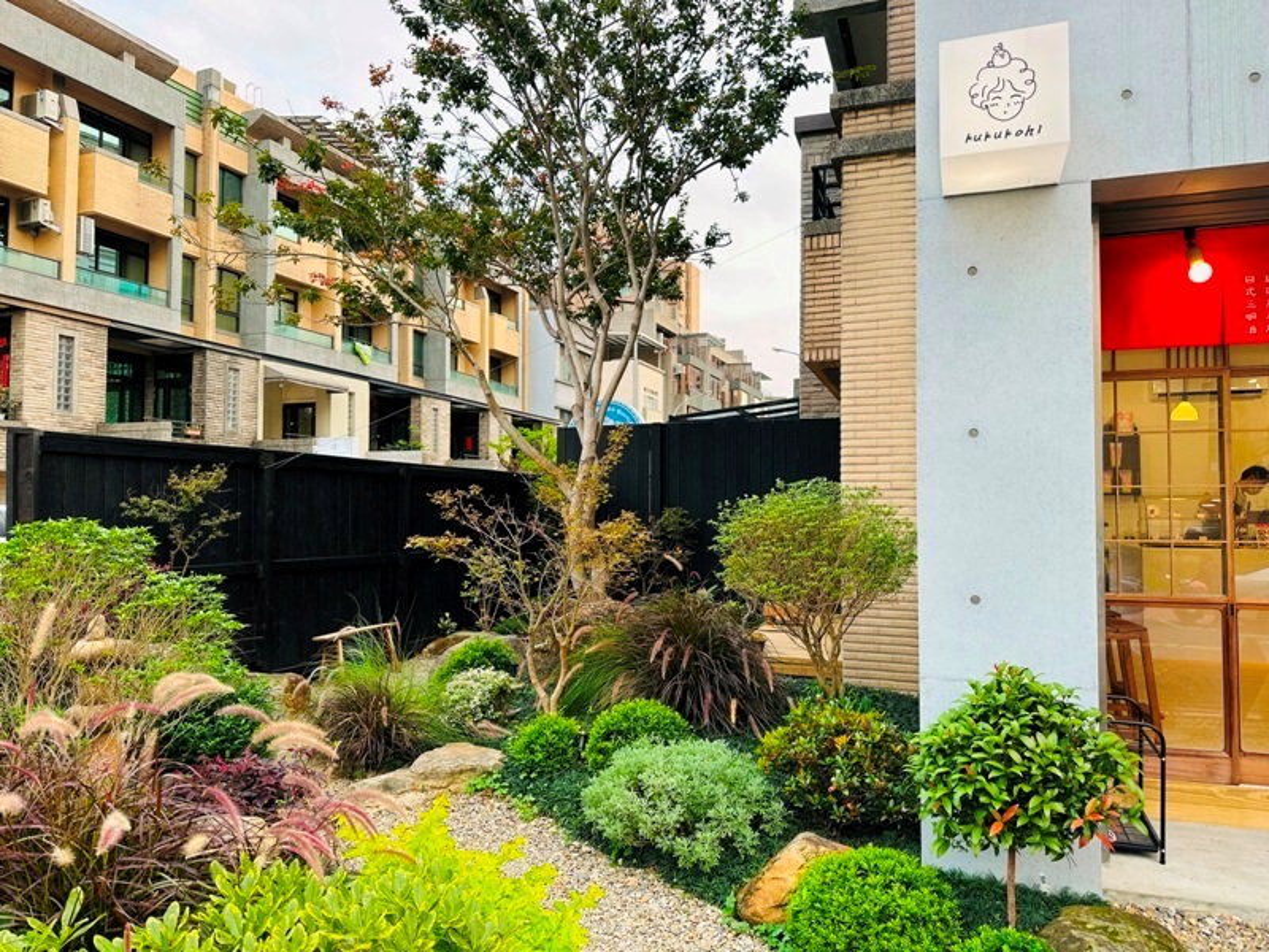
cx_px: 634
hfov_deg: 71.6
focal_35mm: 24
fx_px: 880
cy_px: 476
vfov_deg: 56.8
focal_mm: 6.86
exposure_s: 1/210
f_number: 1.78
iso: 64
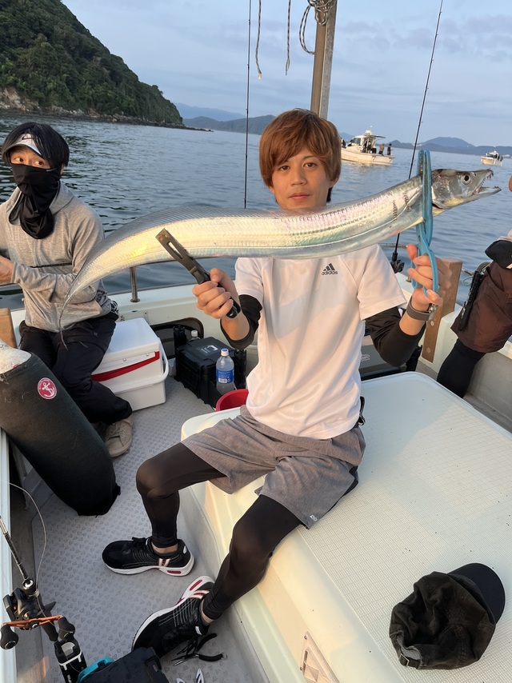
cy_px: 342
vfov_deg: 67.3
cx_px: 256
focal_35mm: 26
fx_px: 513
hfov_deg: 53.0
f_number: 1.6
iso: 50
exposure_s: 1/529
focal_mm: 5.1
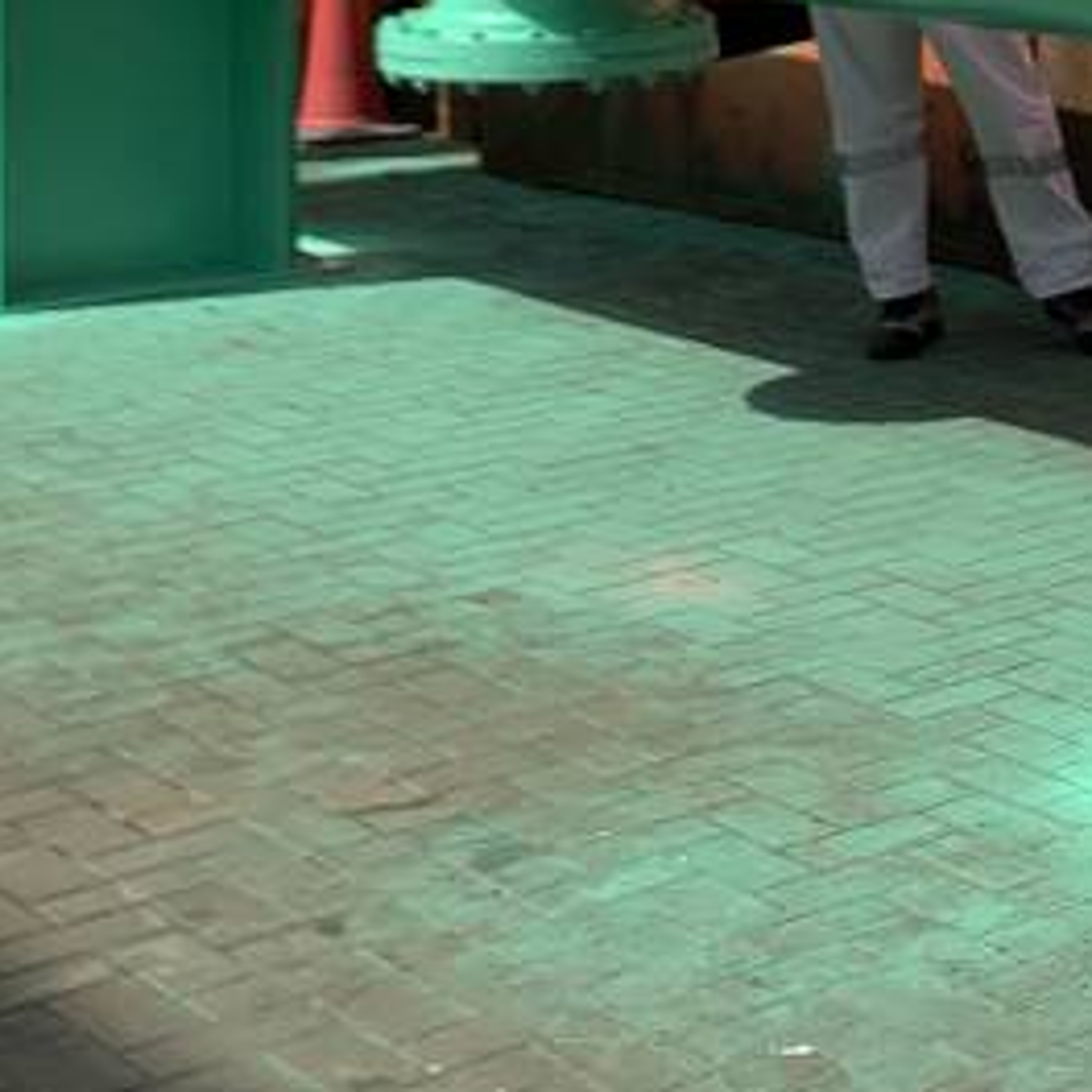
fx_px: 3355
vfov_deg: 17.7
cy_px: -182
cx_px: 1564
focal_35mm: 94
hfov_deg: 17.0
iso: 25
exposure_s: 1/2994
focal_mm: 4.25
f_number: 1.8
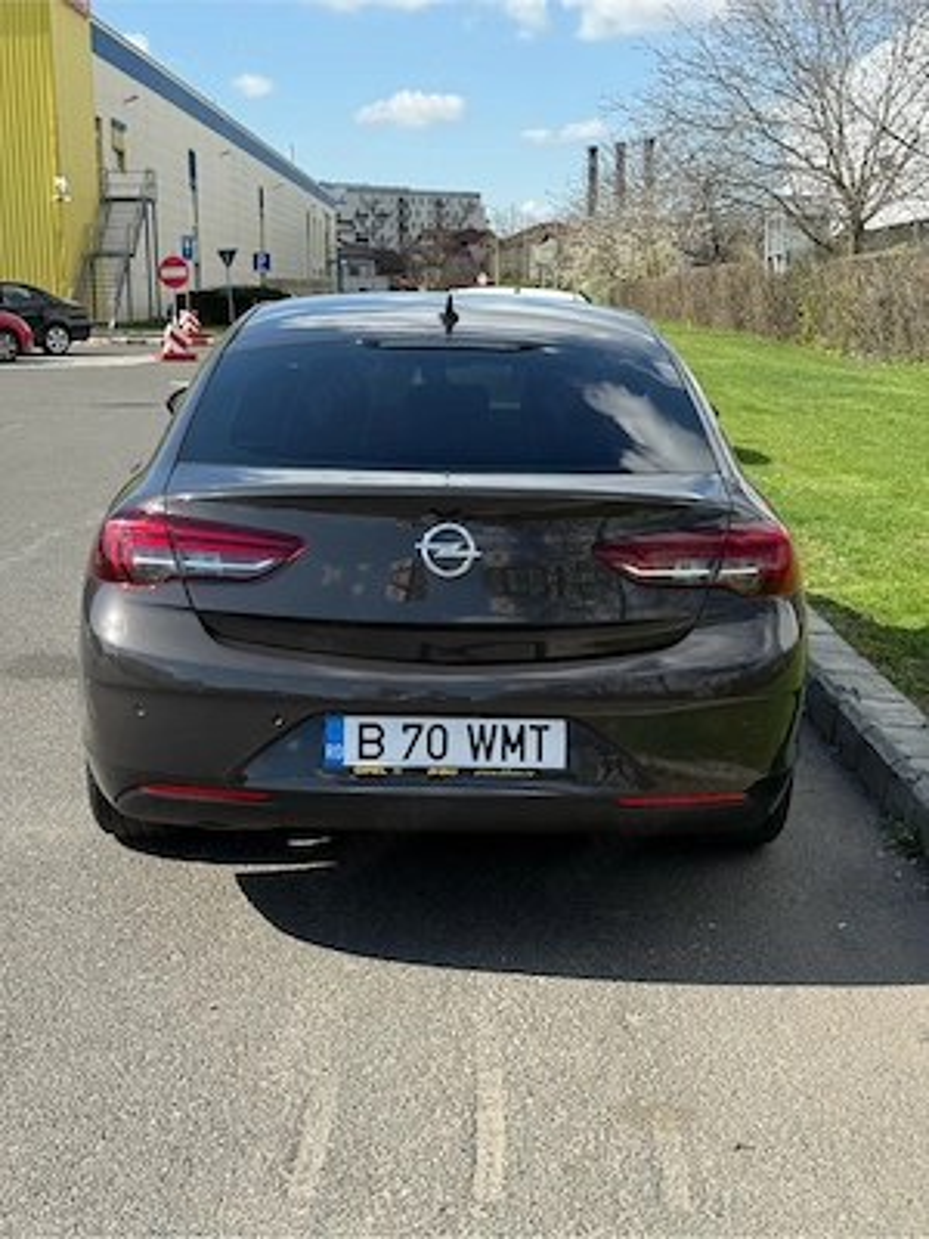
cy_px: 620
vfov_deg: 39.7
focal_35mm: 48
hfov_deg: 30.3
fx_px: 1718
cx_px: 464
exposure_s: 1/3534
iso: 100
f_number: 1.78
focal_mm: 6.76
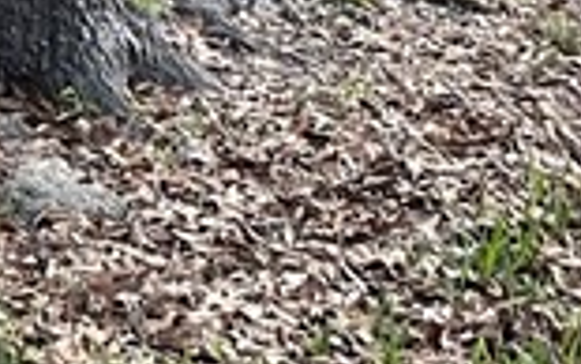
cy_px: -683
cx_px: 101
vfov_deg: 6.0
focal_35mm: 203
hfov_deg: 10.3
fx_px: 3215
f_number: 1.8
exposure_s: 1/120
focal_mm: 3
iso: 25
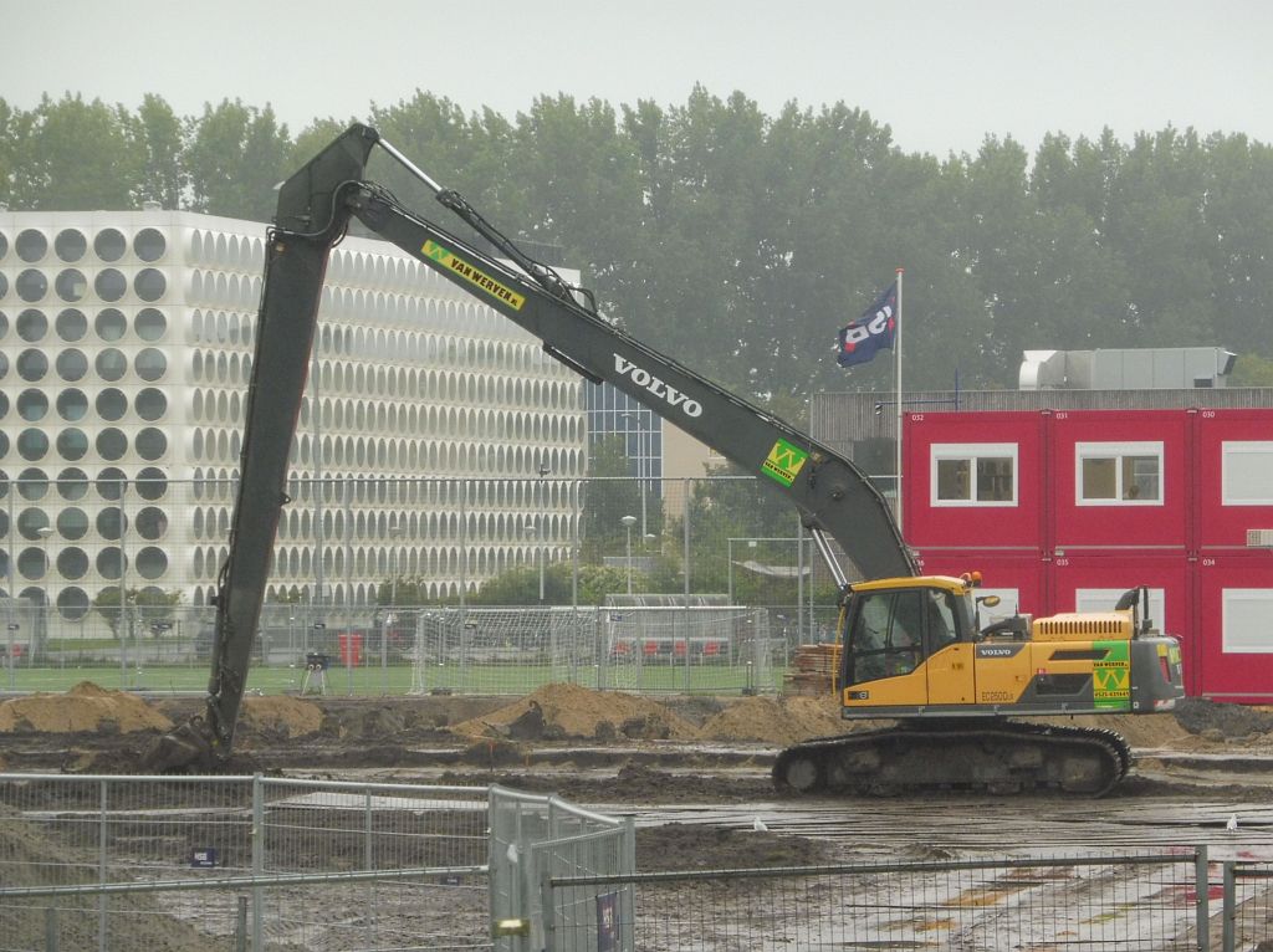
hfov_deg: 8.6
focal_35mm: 231
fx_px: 8487
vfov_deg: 6.4
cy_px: 476
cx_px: 636
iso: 250
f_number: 6.3
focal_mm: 41.3
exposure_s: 1/100
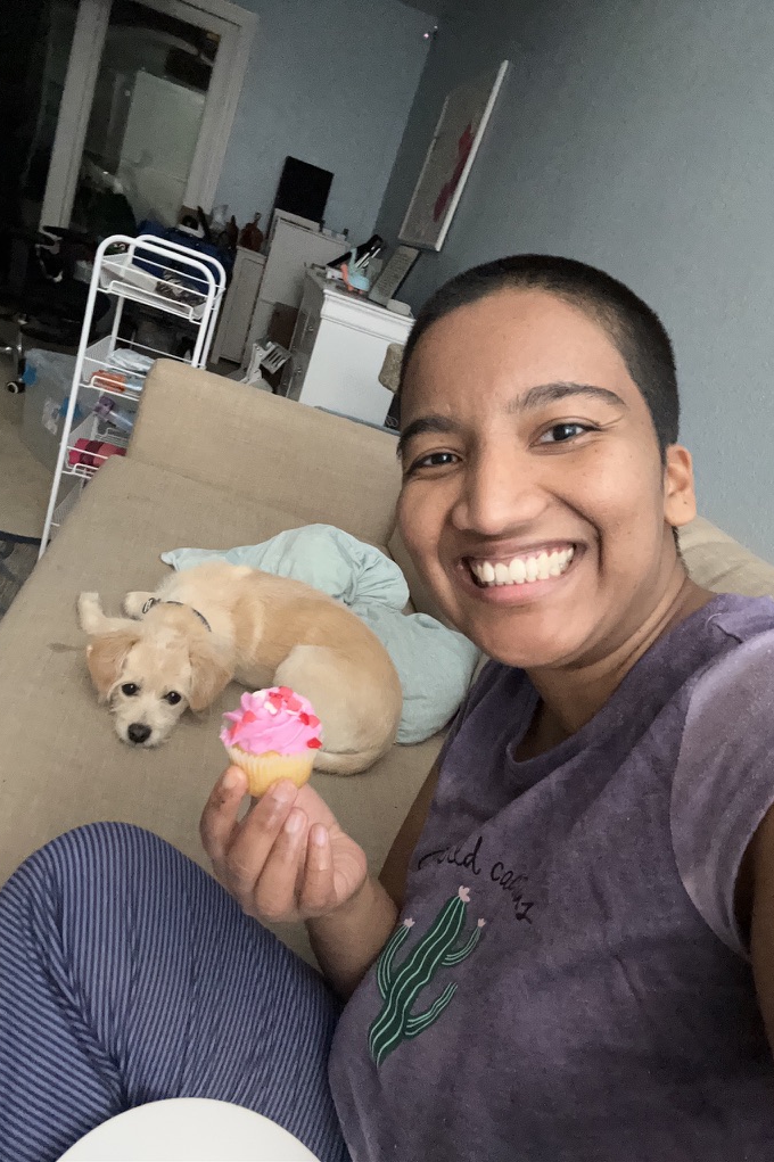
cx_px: 365
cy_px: 580
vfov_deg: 73.8
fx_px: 774
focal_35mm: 24
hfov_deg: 53.1
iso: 500
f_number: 1.9
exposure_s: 1/24
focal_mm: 2.69
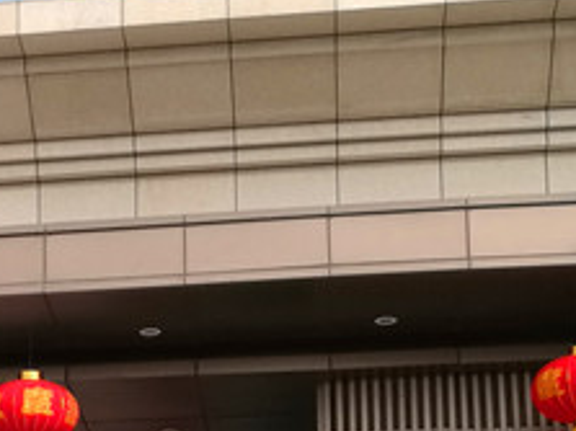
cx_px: -70
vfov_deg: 11.9
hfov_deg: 15.8
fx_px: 2012
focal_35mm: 121
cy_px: 560
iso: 50
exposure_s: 1/551
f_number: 2
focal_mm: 4.04
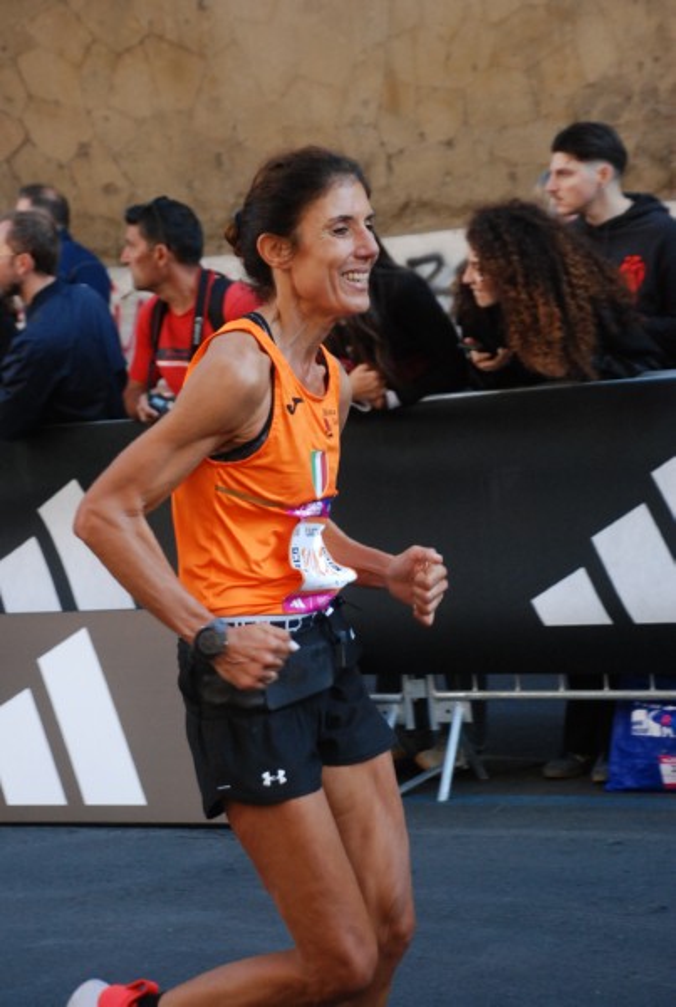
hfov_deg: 13.1
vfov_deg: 19.4
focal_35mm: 105
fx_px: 2942
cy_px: 504
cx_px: 338
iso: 1000
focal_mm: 70
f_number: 5.6
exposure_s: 1/500
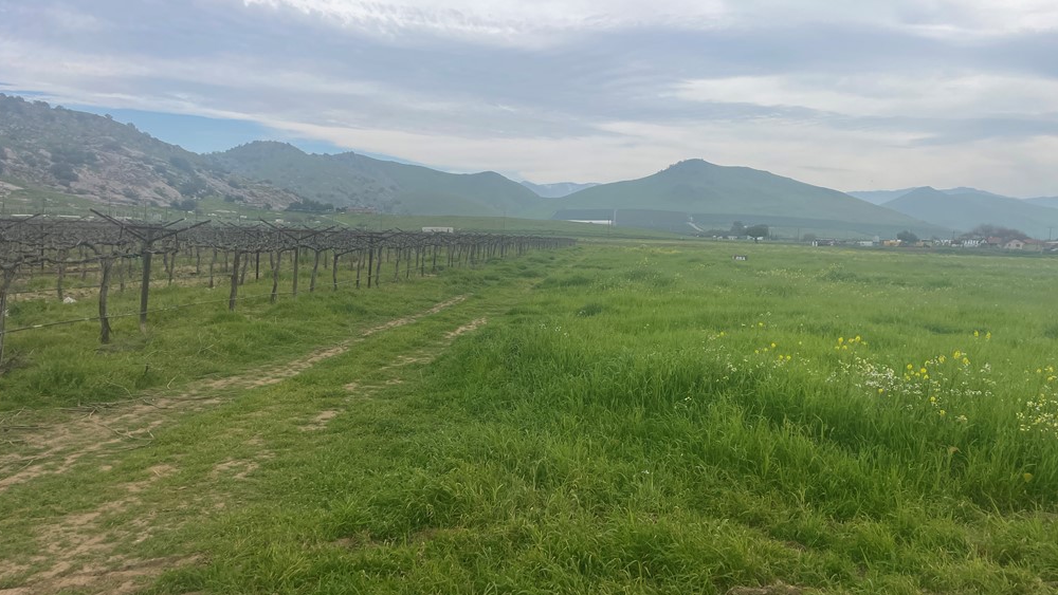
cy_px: 304
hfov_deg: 66.1
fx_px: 814
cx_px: 534
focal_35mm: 29
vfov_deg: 40.2
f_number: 1.6
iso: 32
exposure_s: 1/2564
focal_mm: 4.2
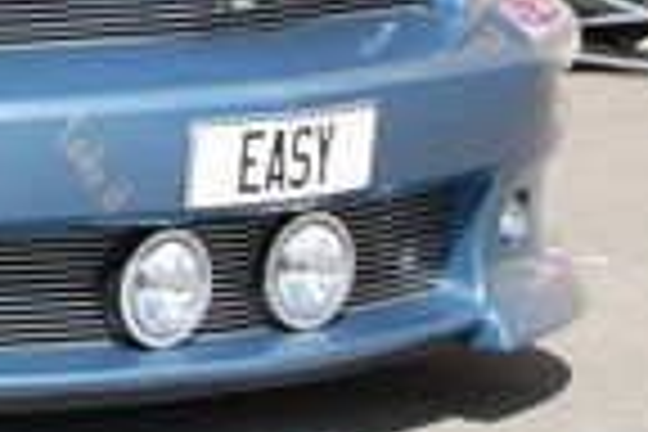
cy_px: -266
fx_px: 6246
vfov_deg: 3.9
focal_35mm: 347
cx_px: -580
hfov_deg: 5.8
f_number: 7.1
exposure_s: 1/200
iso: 100
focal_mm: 52
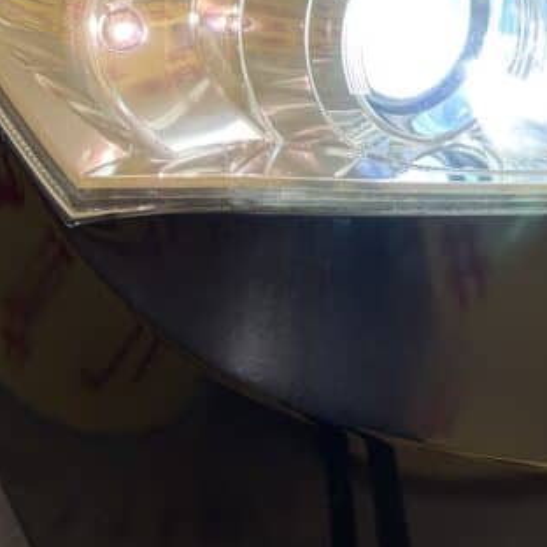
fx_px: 1055
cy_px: 109
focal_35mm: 59
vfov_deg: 28.4
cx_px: 445
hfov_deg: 28.4
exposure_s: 1/100
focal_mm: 5.96
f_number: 1.6
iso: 64
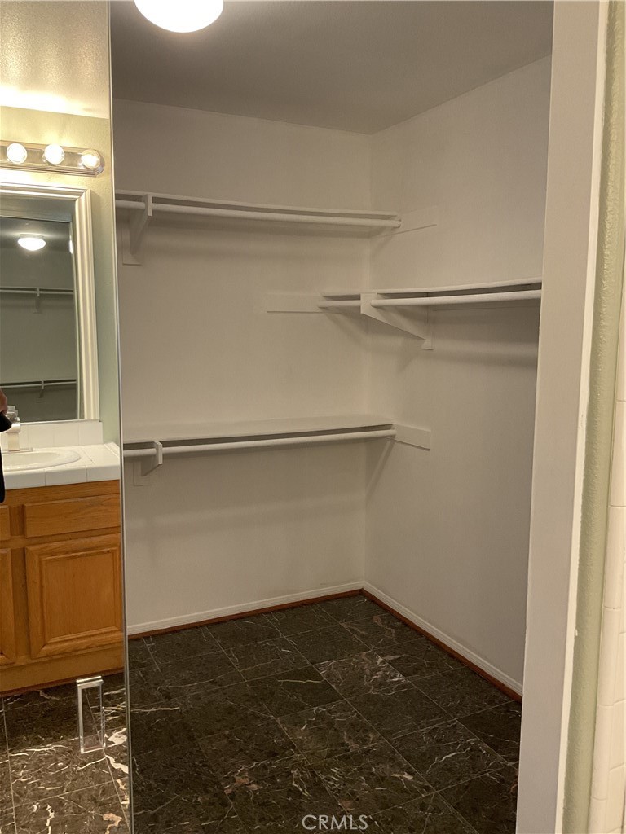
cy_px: 417
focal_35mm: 29
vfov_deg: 61.7
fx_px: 699
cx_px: 313
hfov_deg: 48.2
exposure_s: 1/60
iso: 200
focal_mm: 3
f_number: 1.8
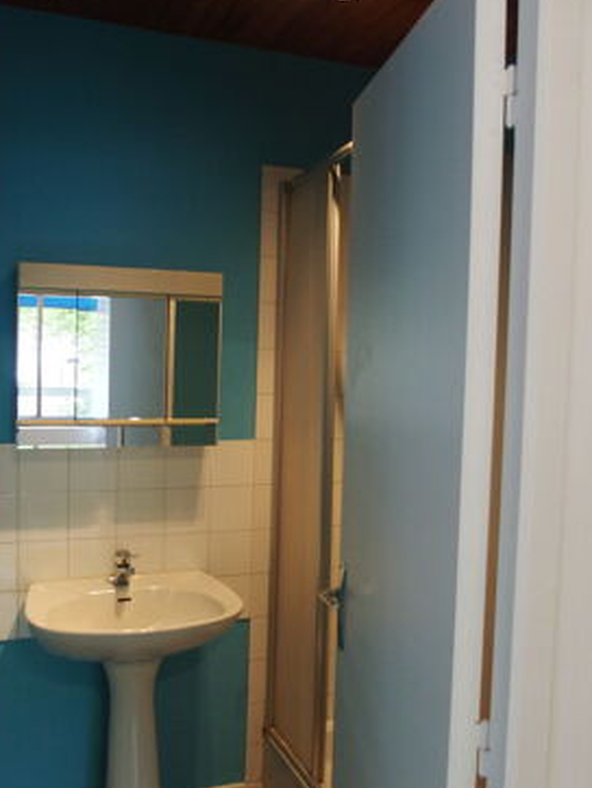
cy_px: 397
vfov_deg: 55.3
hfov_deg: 42.9
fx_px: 752
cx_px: 257
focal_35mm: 33
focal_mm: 6
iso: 400
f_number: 2.8
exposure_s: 1/30
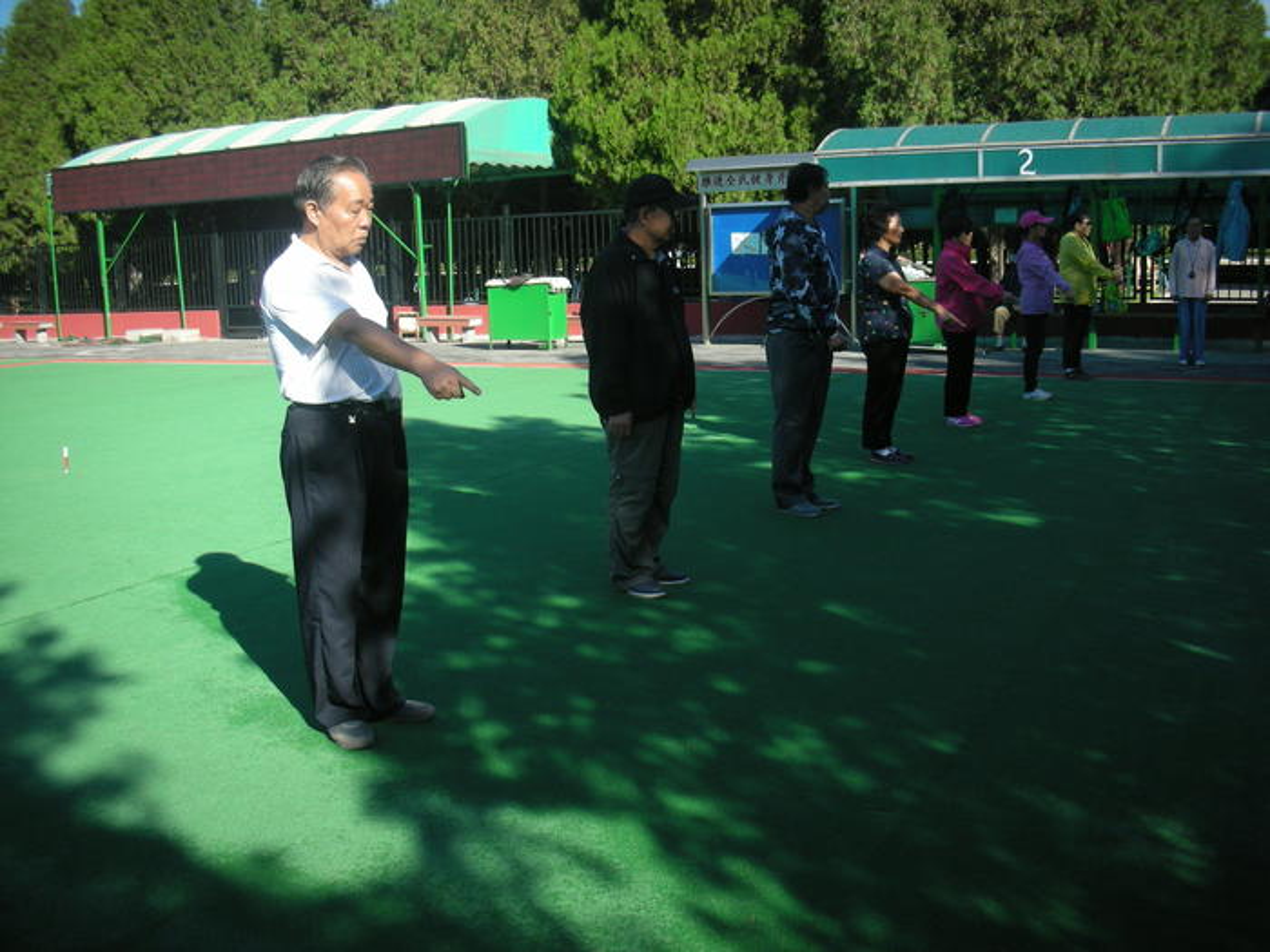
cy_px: 476
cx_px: 635
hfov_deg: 52.6
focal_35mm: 35
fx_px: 1284
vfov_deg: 40.7
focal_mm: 5.8
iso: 50
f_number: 2.8
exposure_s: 1/396
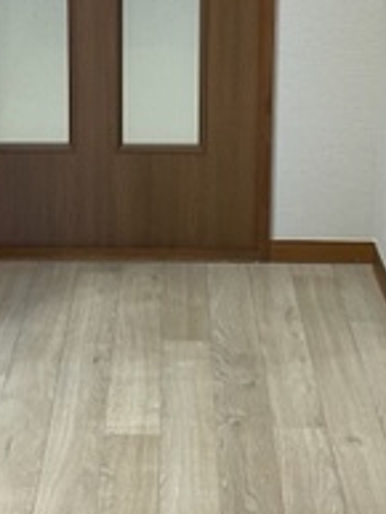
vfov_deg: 22.0
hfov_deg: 17.2
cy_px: 21
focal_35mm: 86
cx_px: 173
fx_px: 1277
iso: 80
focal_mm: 4.2
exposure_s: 1/60
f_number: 1.6
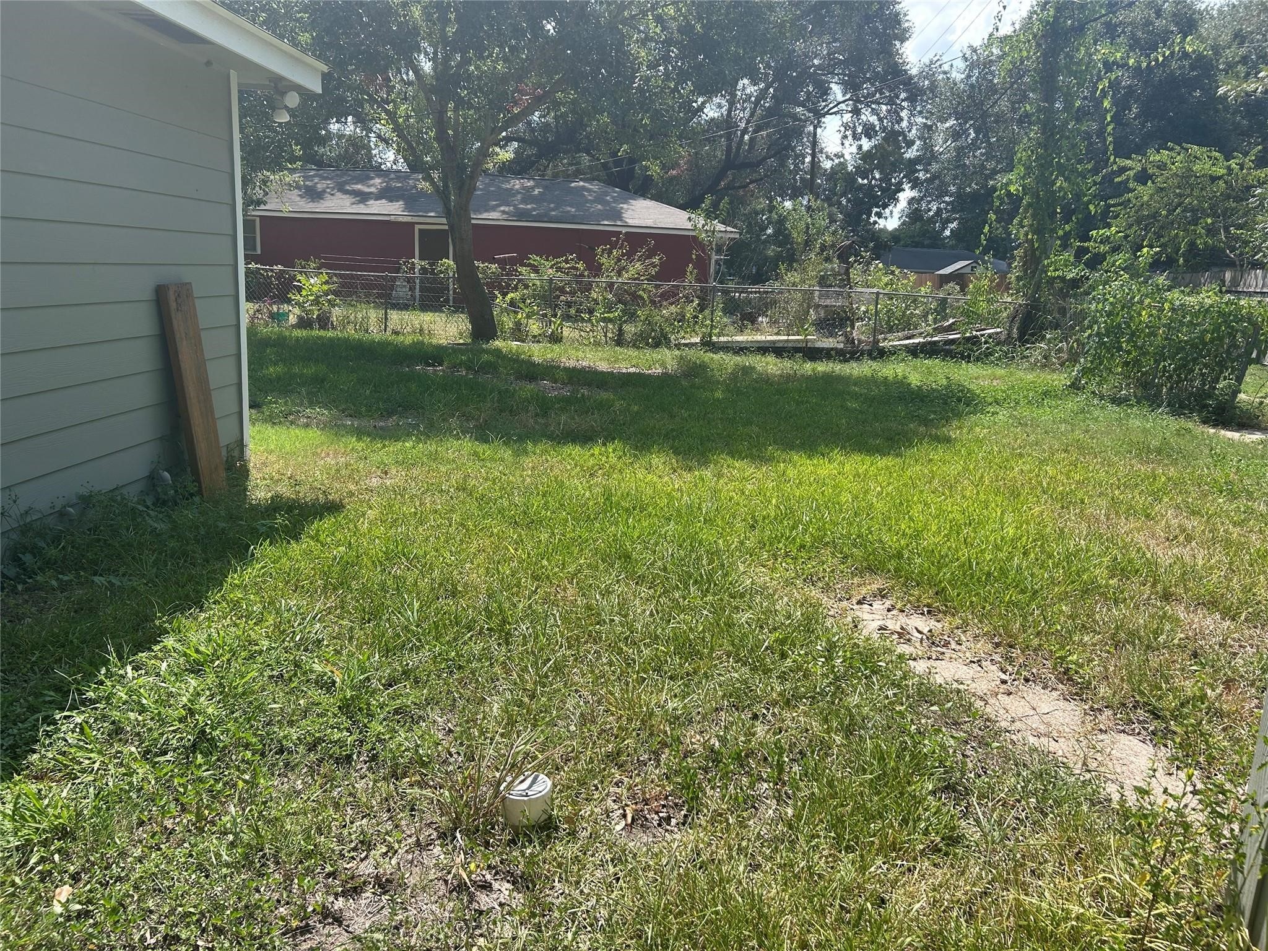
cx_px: 634
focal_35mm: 26
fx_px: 952
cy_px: 476
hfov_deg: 67.3
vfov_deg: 53.1
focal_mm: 5.7
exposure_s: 1/2165
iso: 50
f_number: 1.5
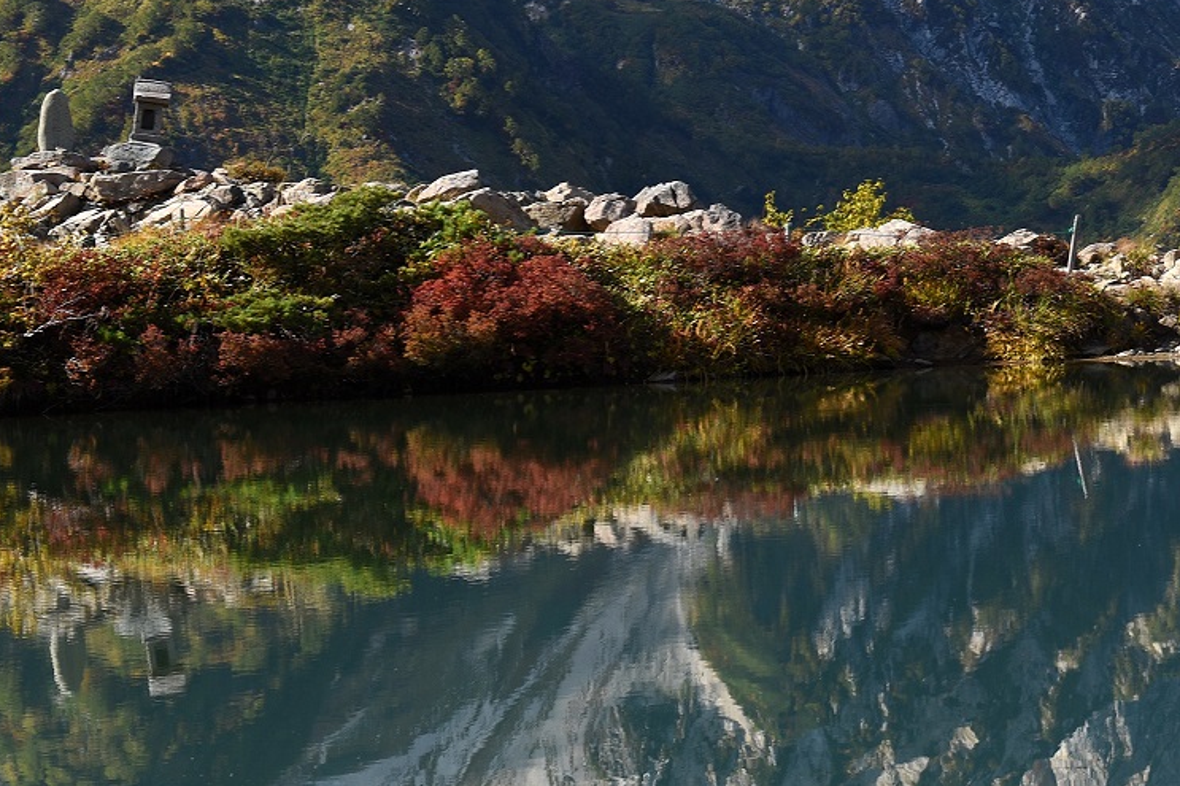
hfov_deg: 14.3
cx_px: 1372
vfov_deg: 9.8
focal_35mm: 140
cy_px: 95
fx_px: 4588
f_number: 8
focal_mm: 52
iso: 100
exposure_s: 1/80
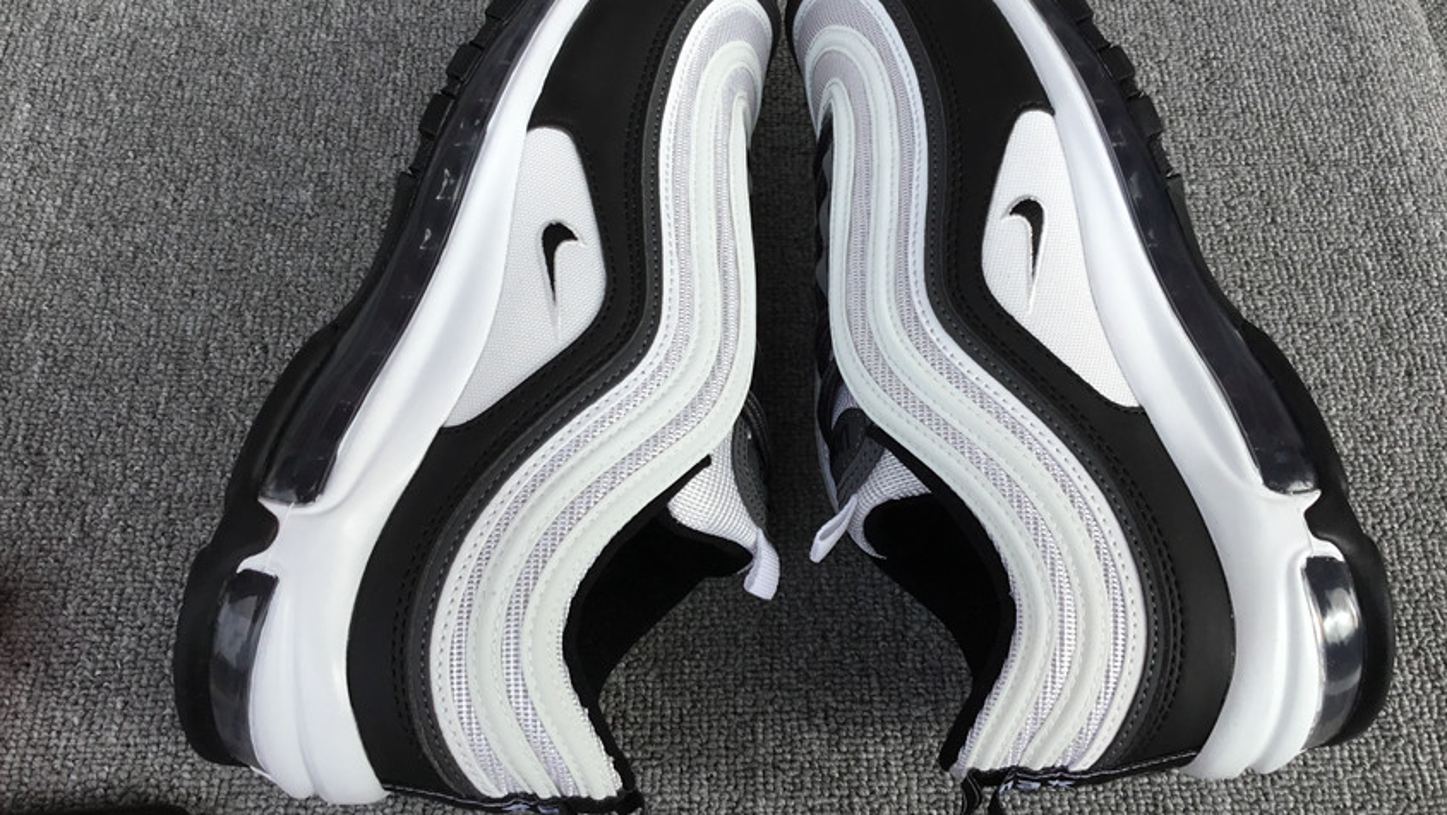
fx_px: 1381
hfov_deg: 55.2
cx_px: 768
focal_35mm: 36
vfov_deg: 32.8
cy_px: 347
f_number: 2.4
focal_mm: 3.3
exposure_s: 1/547
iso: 25
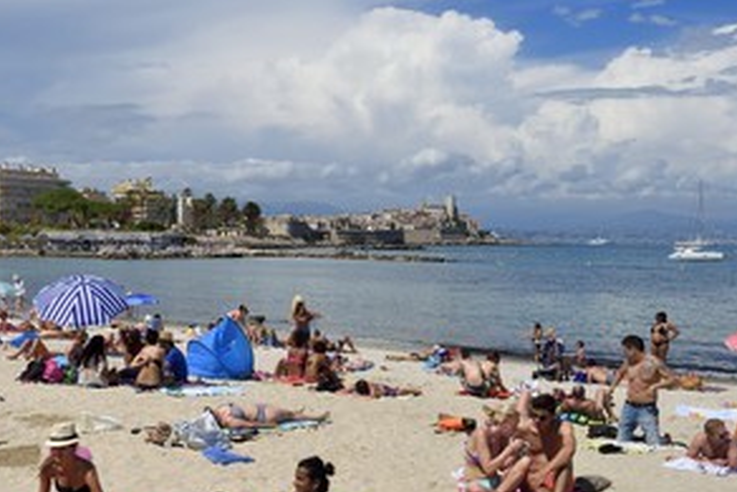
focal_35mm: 46
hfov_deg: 42.3
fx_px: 942
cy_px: 310
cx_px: 257
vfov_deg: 29.2
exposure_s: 1/320
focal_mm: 32
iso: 200
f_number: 16
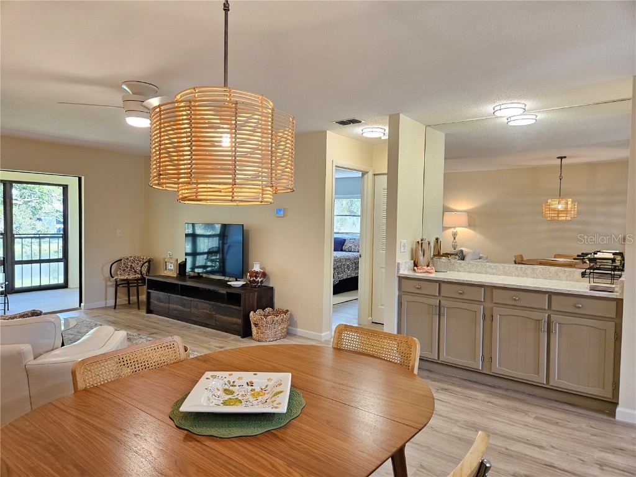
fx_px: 423
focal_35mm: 23
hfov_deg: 73.9
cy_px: 238
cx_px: 318
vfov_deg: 58.9
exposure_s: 1/120
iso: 320
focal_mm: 5.4
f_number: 1.8
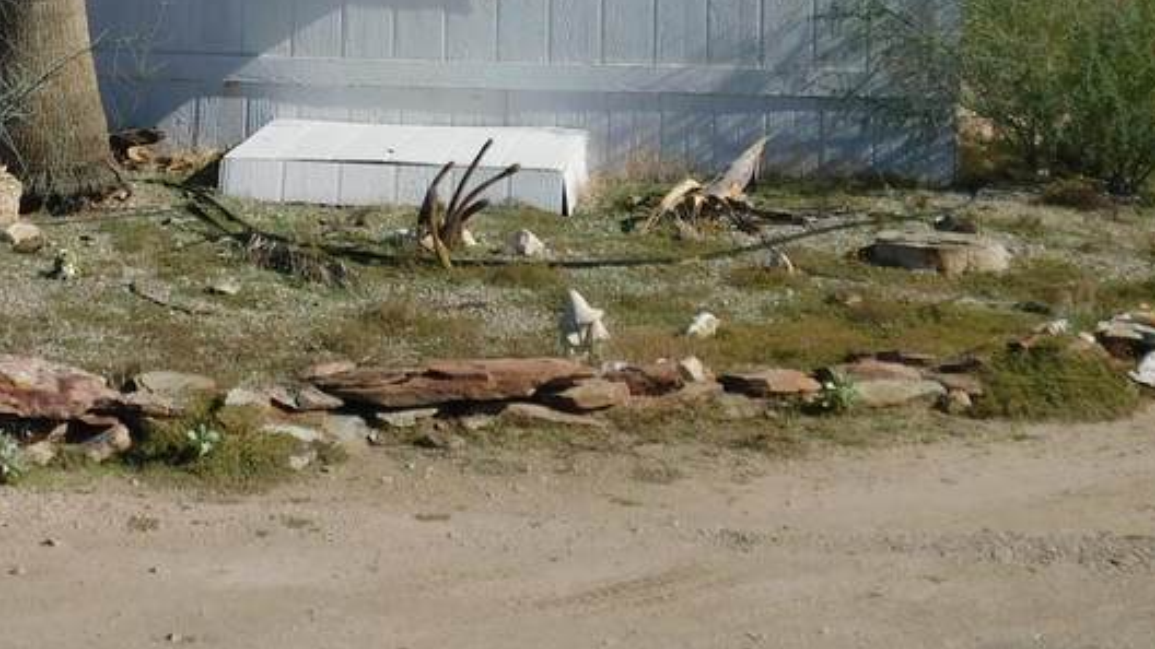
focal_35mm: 95
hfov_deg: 22.4
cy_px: -83
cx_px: 416
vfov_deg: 12.5
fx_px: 2909
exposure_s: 1/640
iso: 125
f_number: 7
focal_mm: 6.3
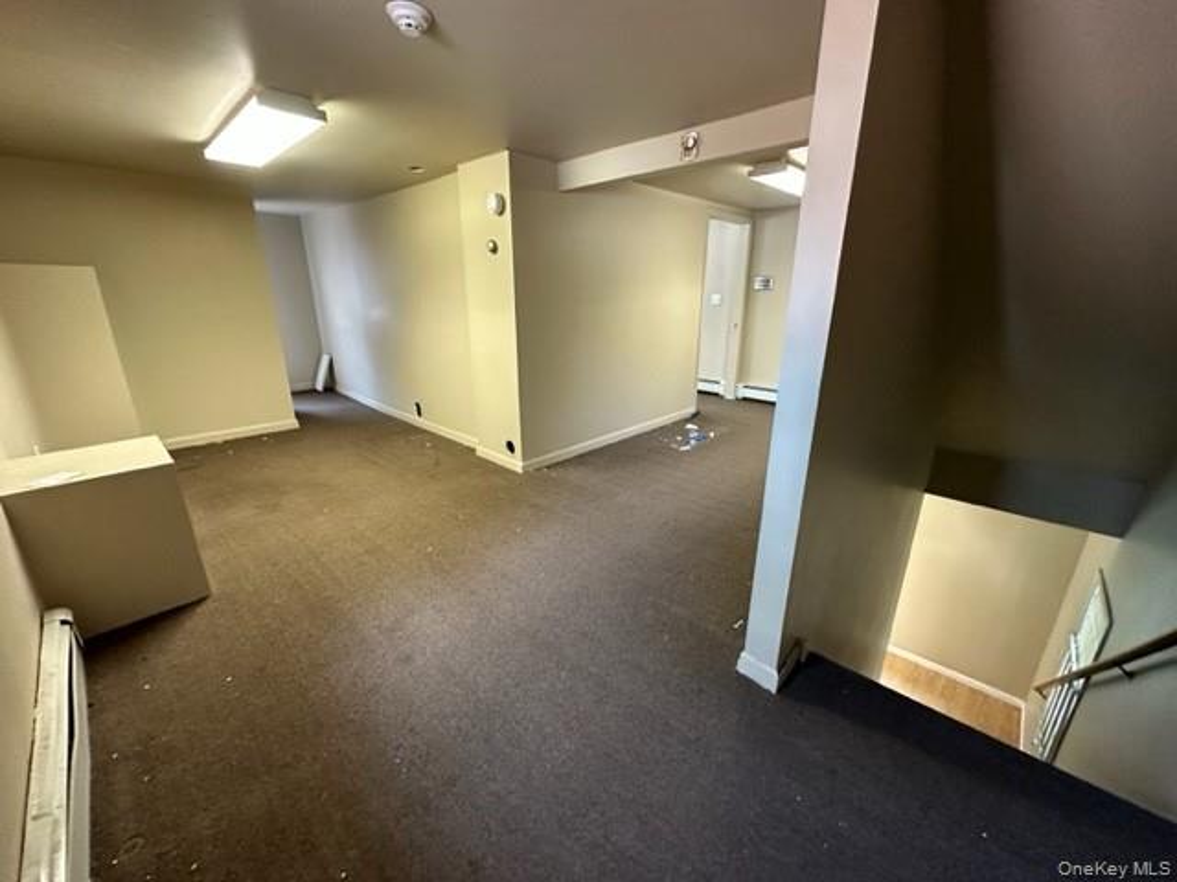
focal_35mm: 14
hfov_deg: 102.1
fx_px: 476
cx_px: 588
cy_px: 441
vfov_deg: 85.7
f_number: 2.2
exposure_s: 1/60
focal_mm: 2.22
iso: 640
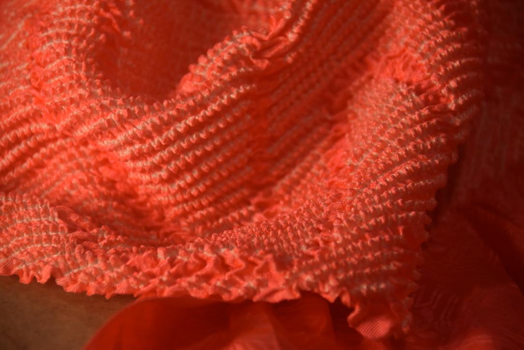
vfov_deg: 5.9
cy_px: 175
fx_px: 3384
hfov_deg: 8.9
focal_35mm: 232
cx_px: 262
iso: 720
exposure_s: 1/250
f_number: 6
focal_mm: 155
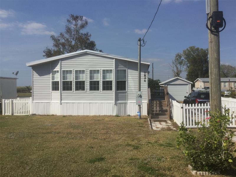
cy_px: 88
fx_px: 211
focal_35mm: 31
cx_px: 118
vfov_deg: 45.4
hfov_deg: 58.4
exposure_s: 1/2262
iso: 25
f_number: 2.4
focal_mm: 3.3
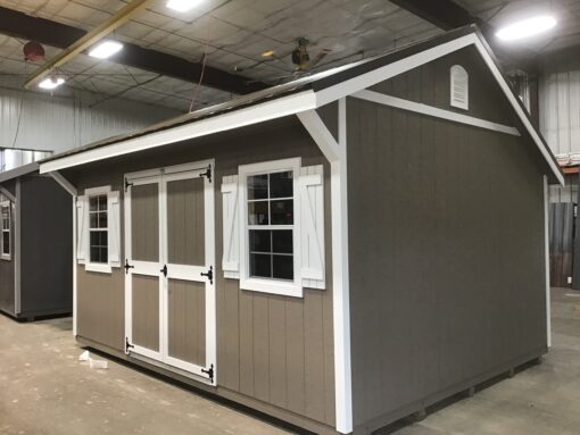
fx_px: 520
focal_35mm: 31
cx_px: 290
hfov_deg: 58.3
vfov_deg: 45.5
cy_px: 218
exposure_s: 1/30
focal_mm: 3.3
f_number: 2.4
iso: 80
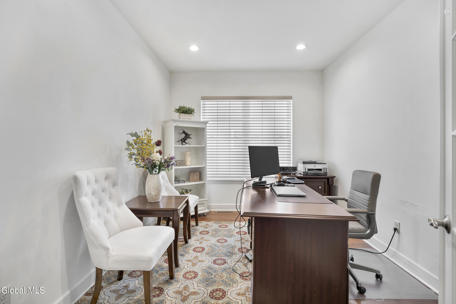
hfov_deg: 96.7
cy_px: 152
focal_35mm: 16
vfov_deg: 73.8
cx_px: 228
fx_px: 203
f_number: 4.5
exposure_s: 1/40
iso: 250
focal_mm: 16
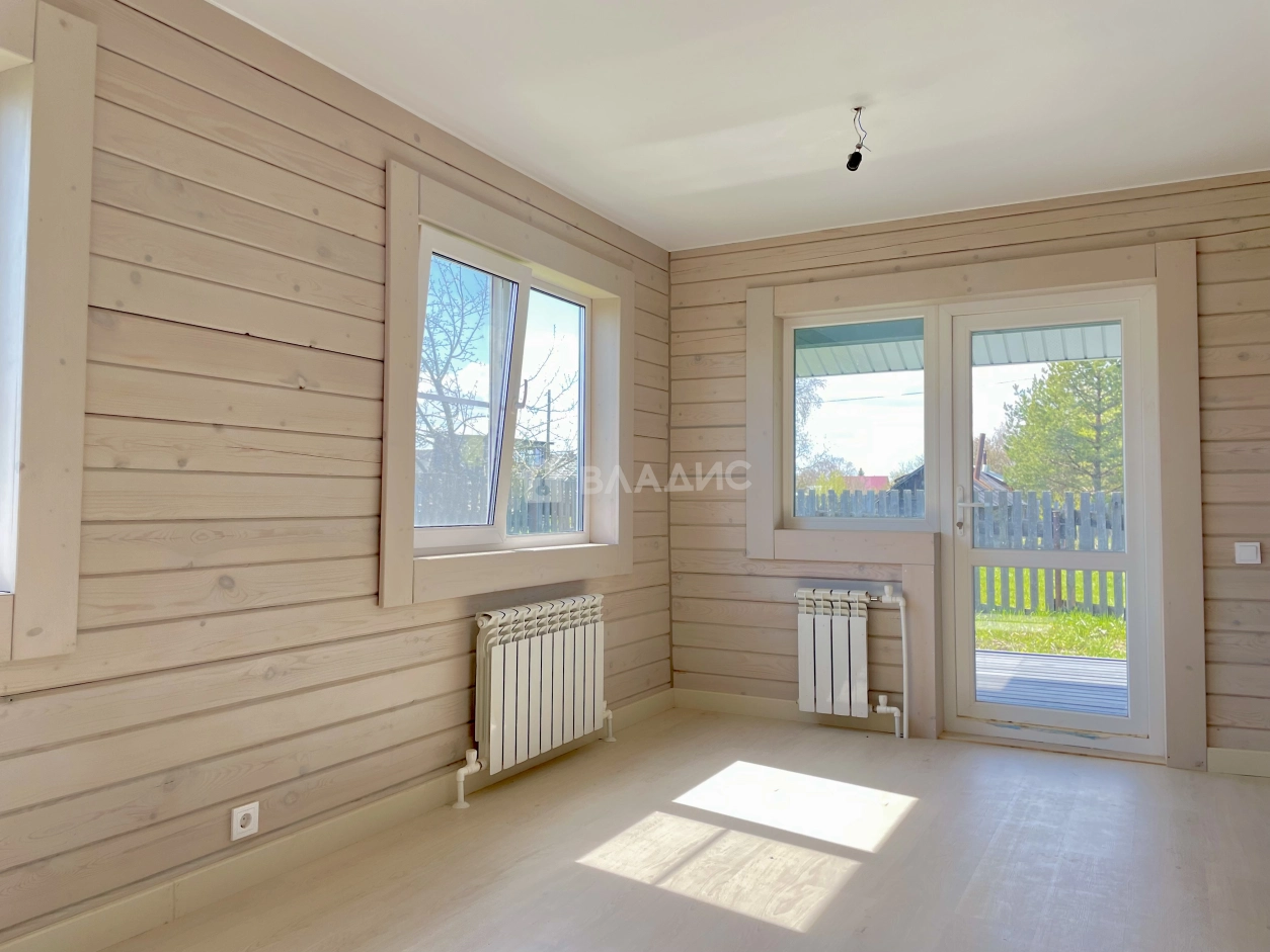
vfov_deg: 53.1
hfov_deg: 67.3
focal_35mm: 26
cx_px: 635
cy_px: 476
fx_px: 954
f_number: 1.6
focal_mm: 4.2
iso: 32
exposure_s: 1/198
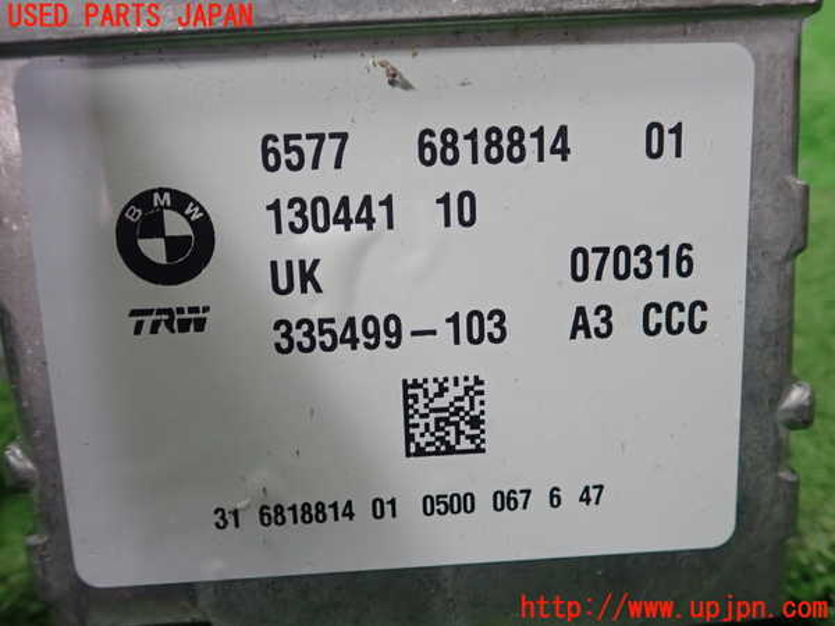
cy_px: 313
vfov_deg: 46.8
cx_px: 418
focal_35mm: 30
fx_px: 724
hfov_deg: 60.0
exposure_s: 1/125
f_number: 2.3
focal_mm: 5.5
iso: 320
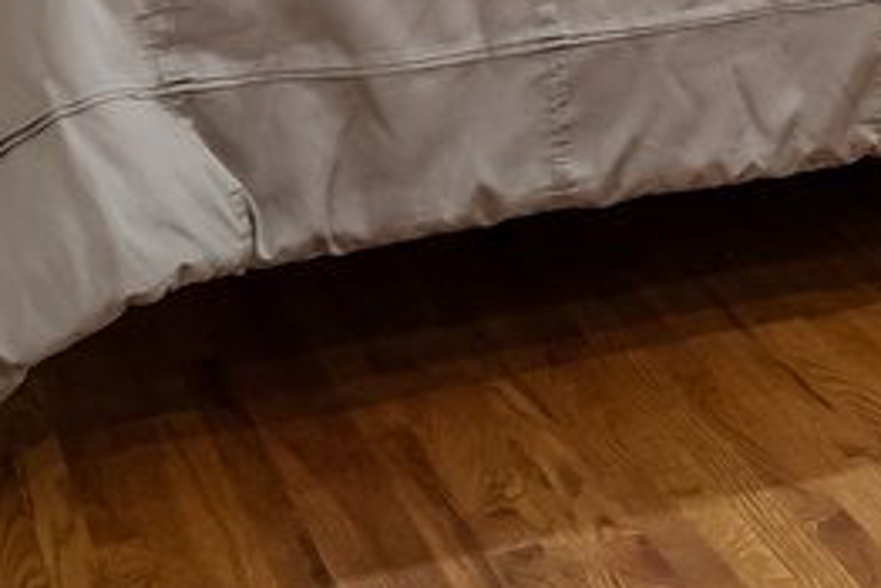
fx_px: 3061
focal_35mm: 125
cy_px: -627
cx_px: 2300
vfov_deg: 10.1
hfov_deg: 12.1
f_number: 8
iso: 400
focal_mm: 16
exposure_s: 1/10
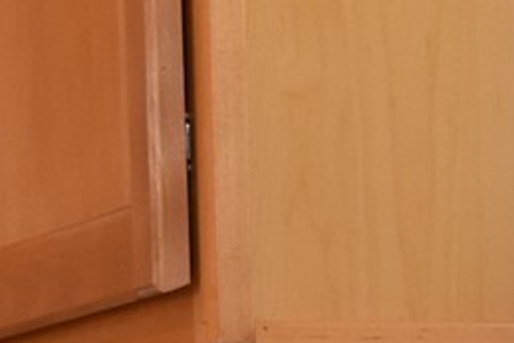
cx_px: 382
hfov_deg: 5.5
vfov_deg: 3.7
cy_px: 645
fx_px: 5328
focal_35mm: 373
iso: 800
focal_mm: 38
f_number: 4.8
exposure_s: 1/125
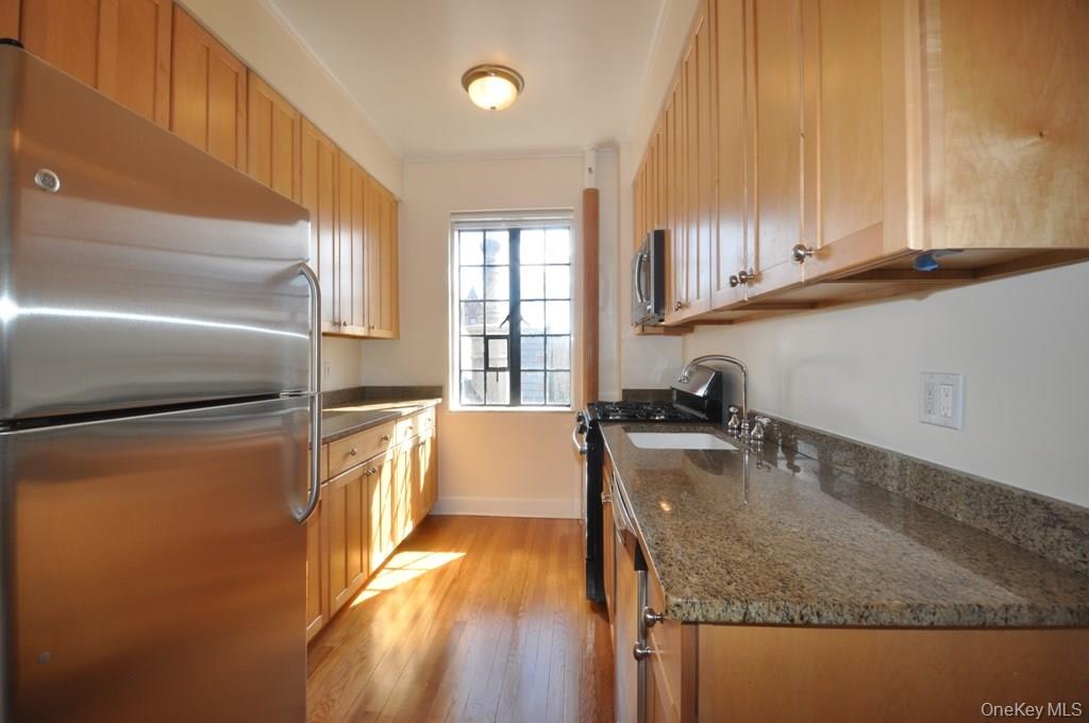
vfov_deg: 77.2
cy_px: 362
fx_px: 453
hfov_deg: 100.5
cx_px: 544
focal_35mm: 15
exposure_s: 1/125
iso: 320
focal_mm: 10
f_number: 5.6
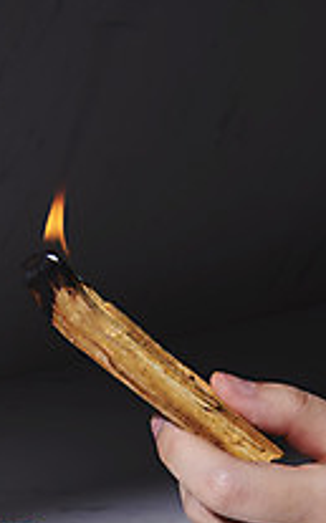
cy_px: 412
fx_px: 983
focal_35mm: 69
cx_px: 120
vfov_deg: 29.2
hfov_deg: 18.8
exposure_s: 1/125
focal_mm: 35
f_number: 11
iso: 100
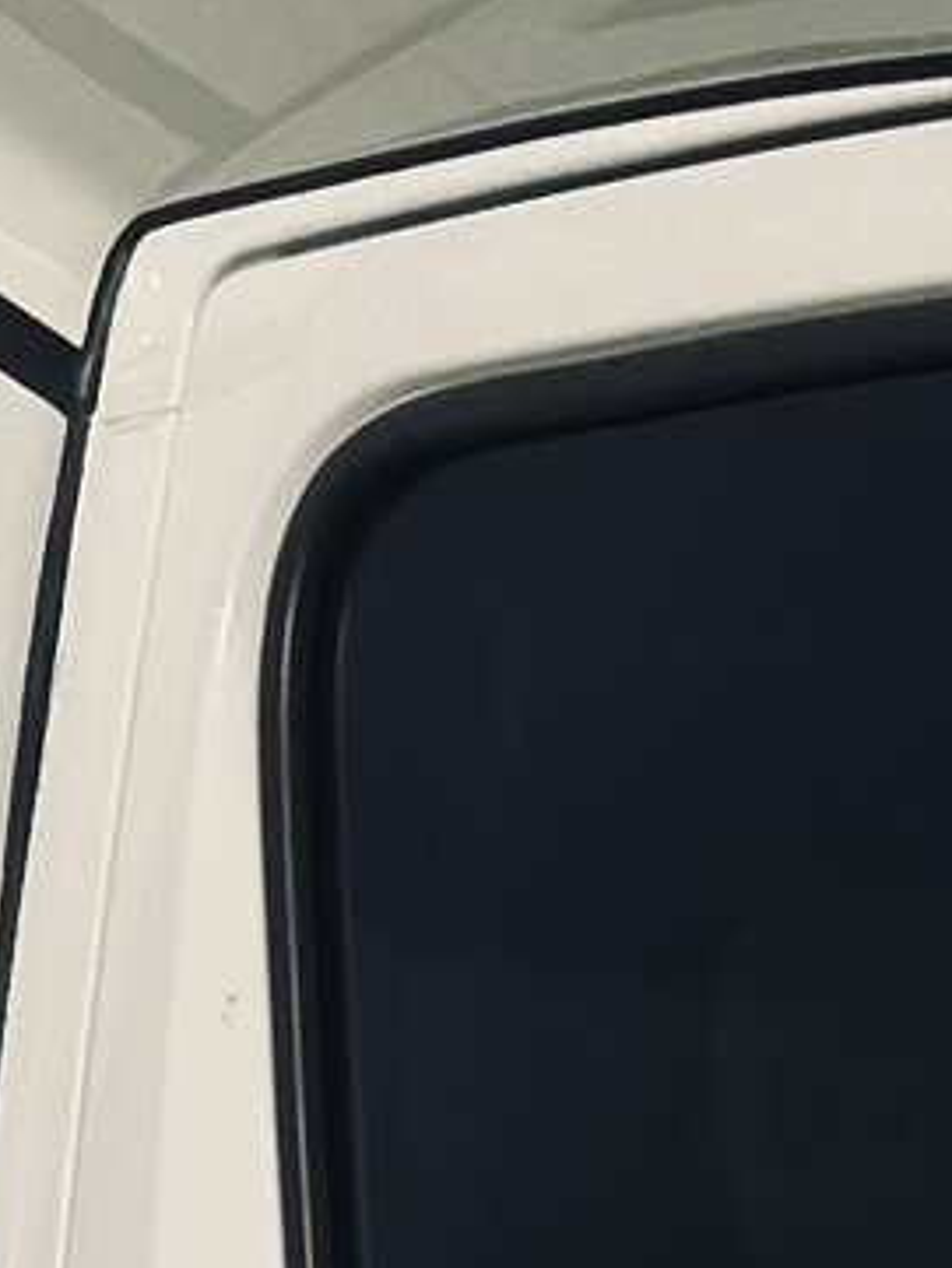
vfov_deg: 7.2
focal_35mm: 272
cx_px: -1718
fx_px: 9968
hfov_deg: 5.2
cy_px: 1507
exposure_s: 1/12048
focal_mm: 6.86
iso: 100
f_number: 1.78
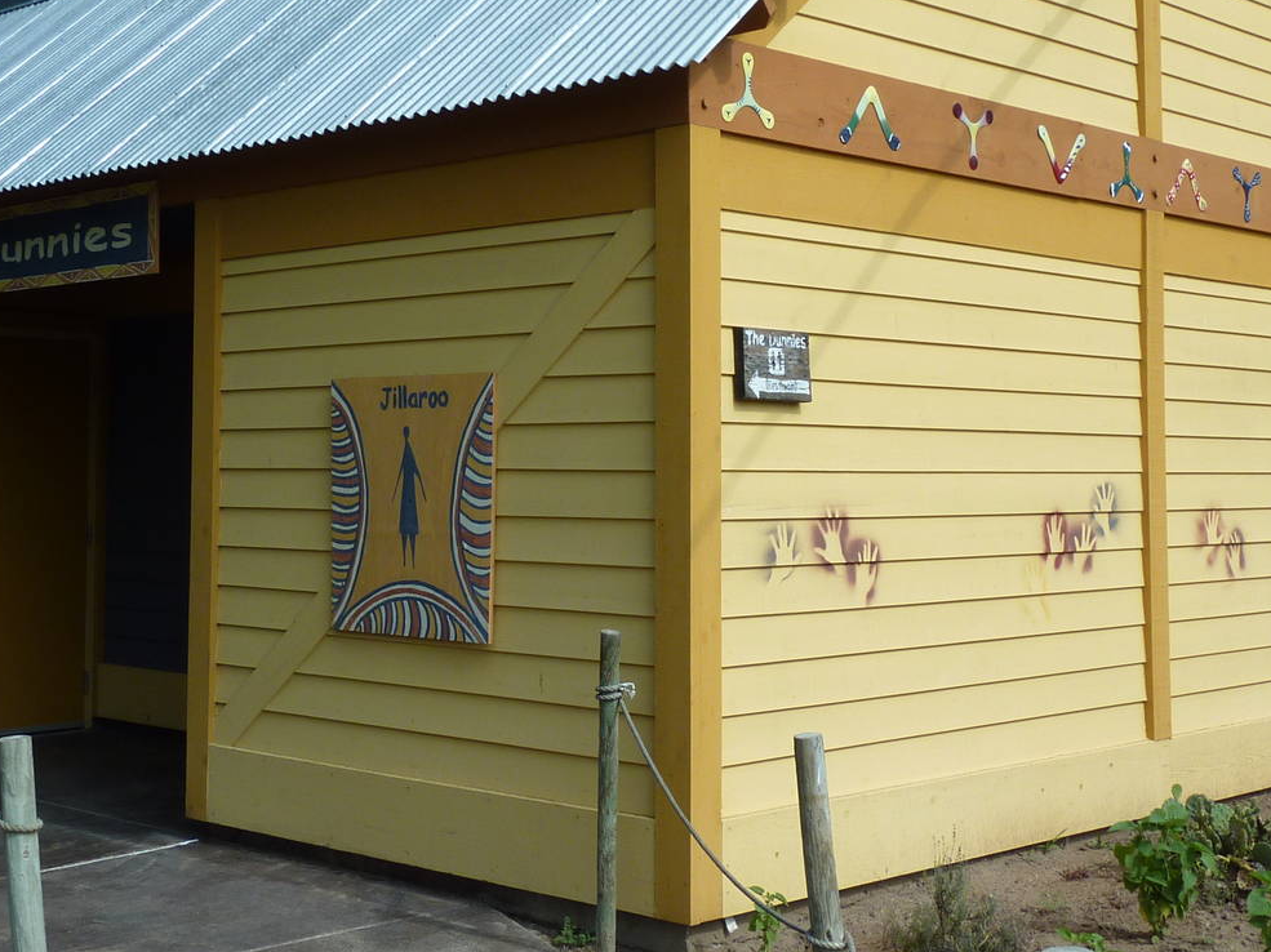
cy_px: 344
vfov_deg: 27.9
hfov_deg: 36.7
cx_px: 498
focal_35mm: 52
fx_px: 1909
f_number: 4
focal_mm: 5.3
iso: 80
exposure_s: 1/640
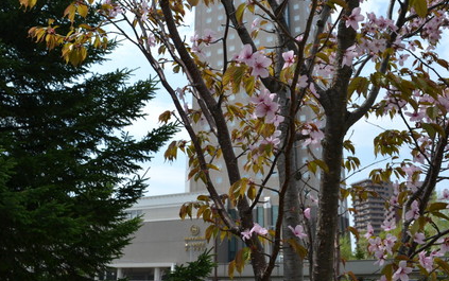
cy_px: 73
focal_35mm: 39
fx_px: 478
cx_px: 231
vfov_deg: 32.3
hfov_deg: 50.3
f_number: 8
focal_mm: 18
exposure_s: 1/1000
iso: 400
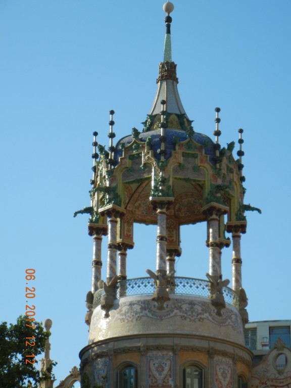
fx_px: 1491
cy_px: 194
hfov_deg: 11.1
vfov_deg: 14.8
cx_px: 146
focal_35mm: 133
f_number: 4.6
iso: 160
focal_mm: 24
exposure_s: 1/691
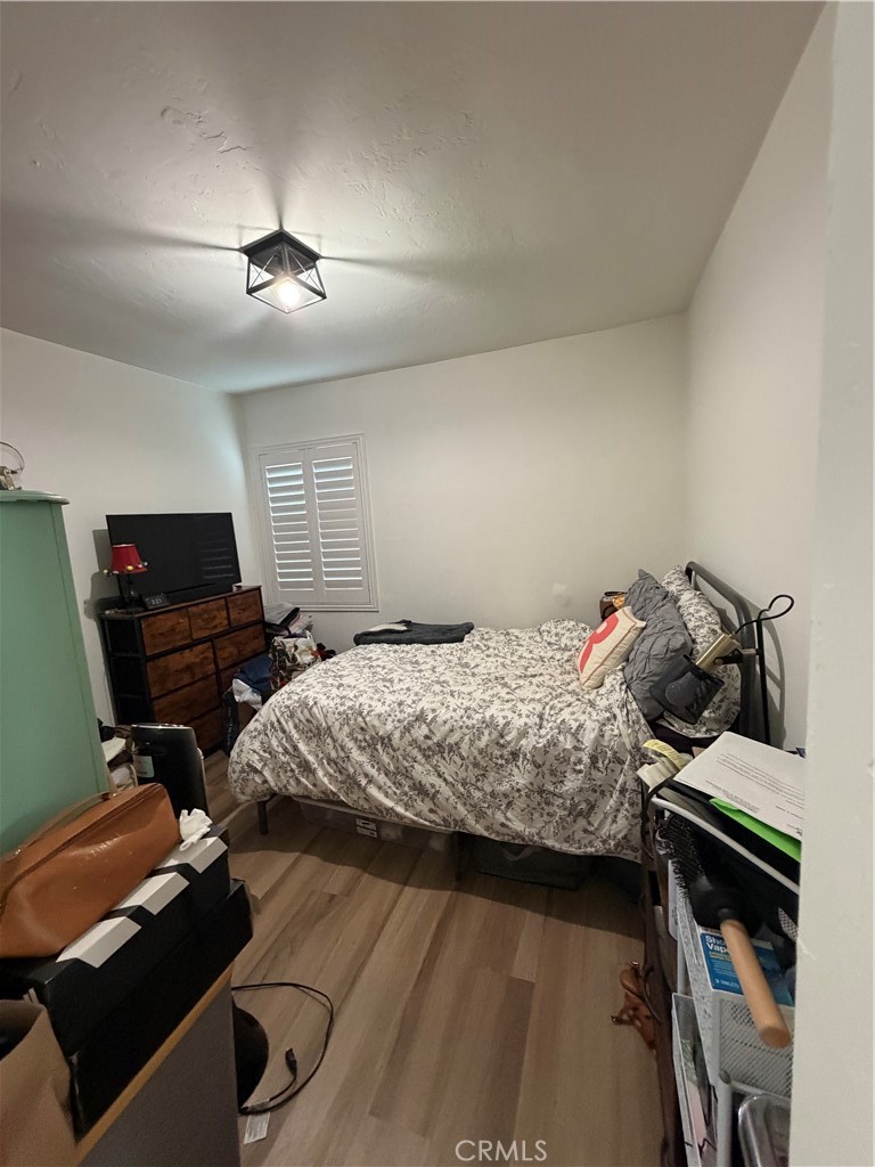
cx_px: 438
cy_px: 584
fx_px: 472
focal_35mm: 14
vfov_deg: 102.1
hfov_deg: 85.7
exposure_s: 1/60
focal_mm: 2.22
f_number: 2.2
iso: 500
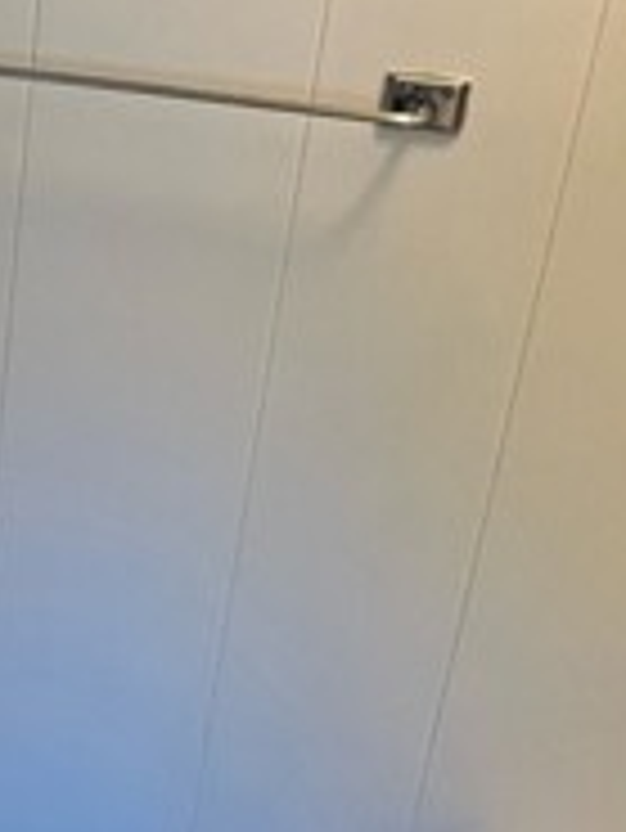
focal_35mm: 45
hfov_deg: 26.2
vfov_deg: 39.7
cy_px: 121
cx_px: -234
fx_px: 1084
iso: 250
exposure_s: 1/60
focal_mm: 1.57
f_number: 1.8
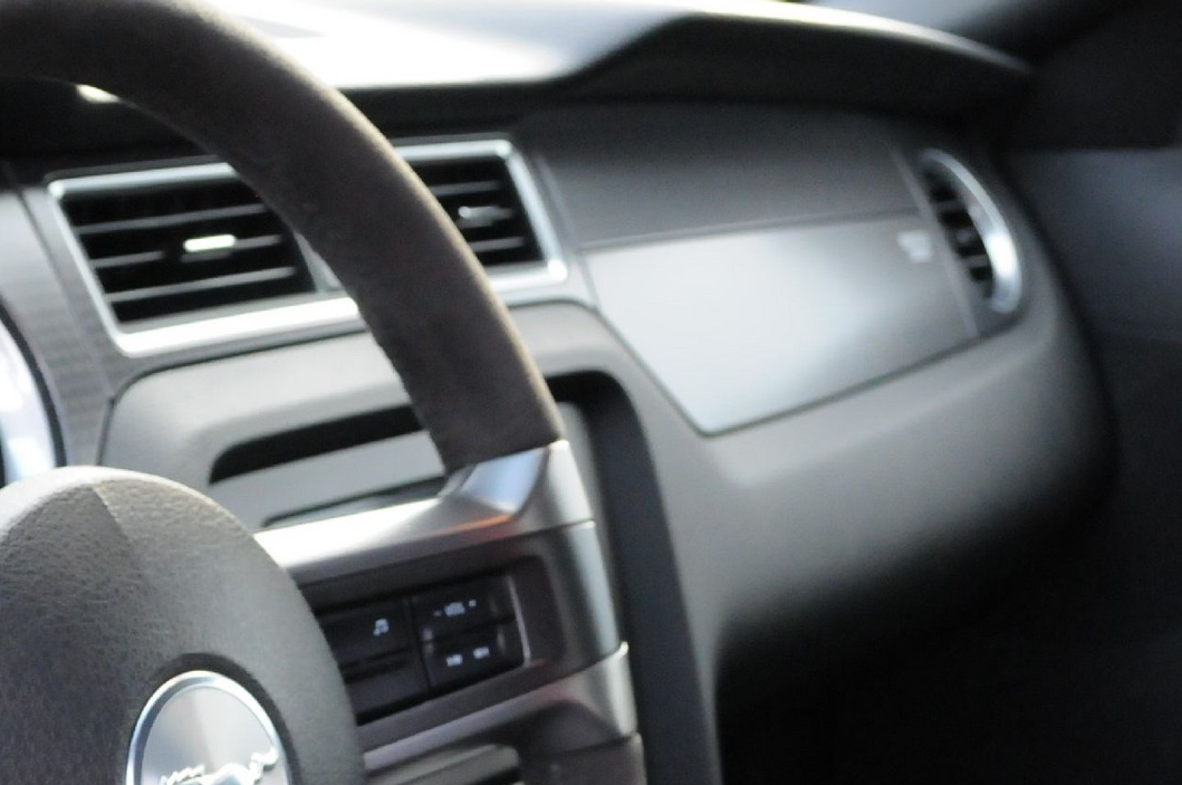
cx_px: 276
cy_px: 798
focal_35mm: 85
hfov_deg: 23.7
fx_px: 2787
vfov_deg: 15.7
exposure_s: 1/200
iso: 2000
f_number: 5.6
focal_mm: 24
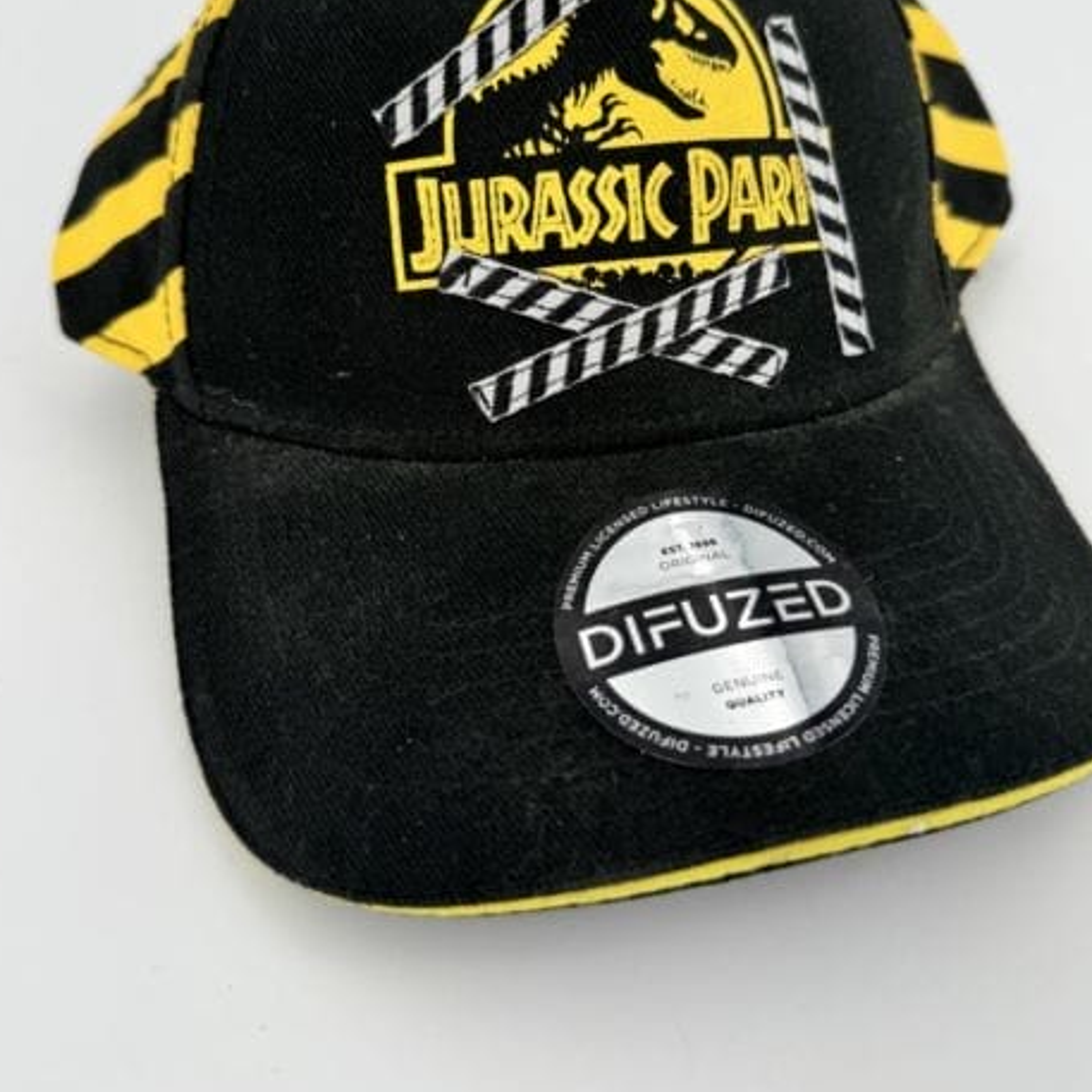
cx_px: 523
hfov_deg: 52.5
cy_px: 388
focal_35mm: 31
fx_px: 1106
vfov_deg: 51.8
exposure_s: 1/621
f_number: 1.78
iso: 80
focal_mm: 6.76
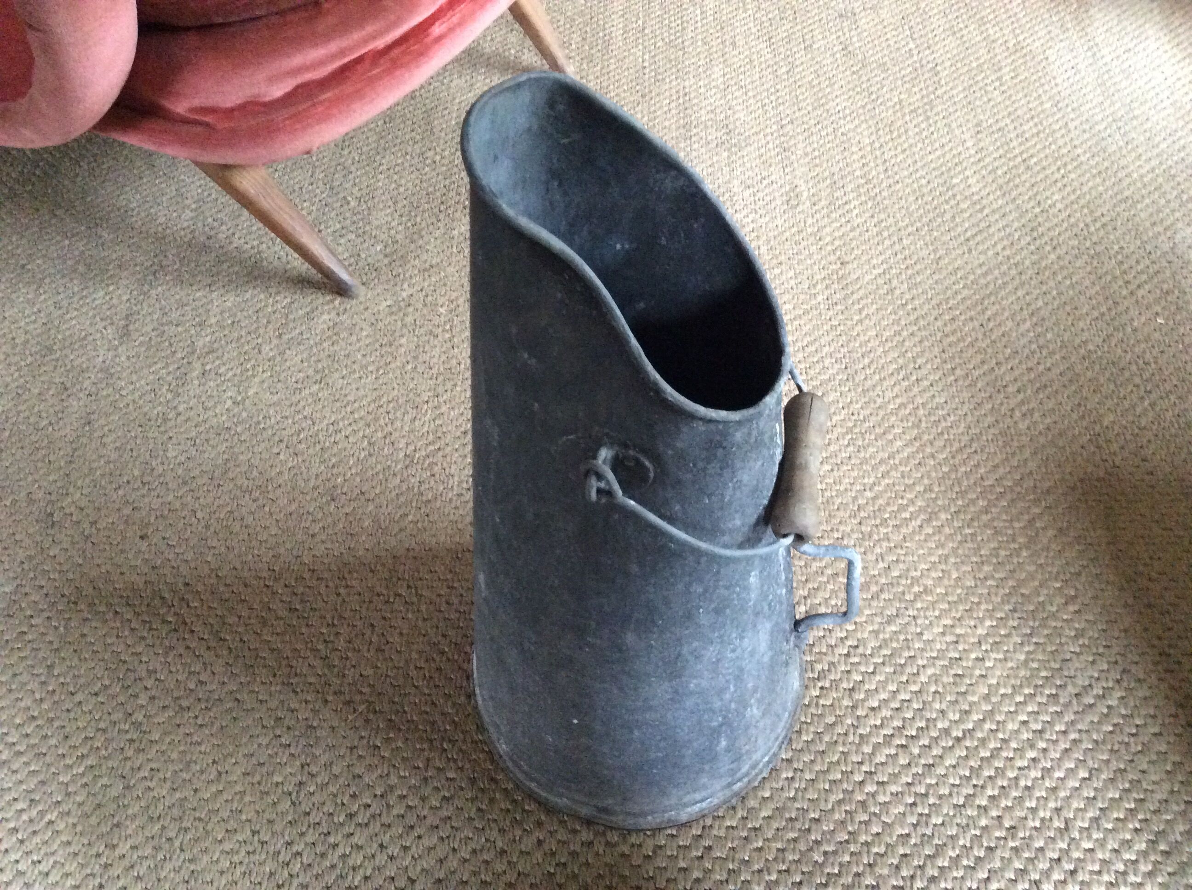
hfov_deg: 56.9
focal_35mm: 32
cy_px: 445
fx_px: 1100
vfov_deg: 44.1
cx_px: 596
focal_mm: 3.3
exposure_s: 1/17
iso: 400
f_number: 2.4
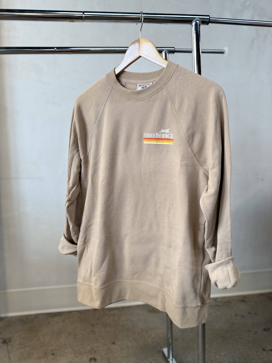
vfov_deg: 71.6
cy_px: 182
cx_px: 136
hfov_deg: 56.8
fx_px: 251
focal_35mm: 24
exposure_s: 1/120
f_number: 1.78
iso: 100
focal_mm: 6.76
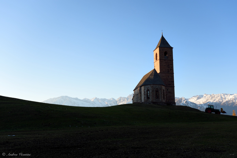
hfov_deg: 53.1
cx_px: 118
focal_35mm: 36
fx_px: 237
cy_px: 79
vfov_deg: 36.9
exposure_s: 1/100
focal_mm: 24
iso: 100
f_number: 9
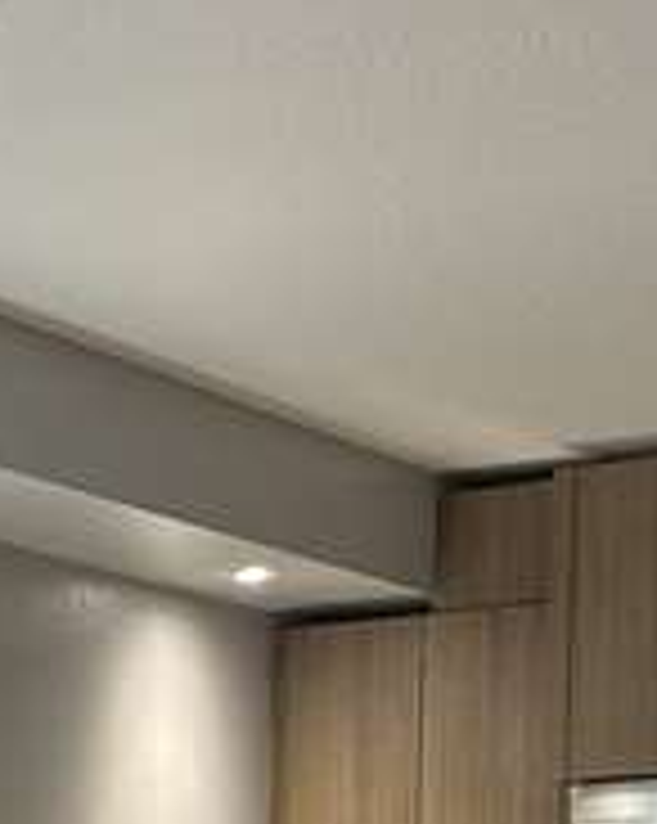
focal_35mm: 131
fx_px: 3189
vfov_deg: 13.8
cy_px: 1220
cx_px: -166
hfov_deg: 11.5
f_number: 1.78
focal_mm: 6.86
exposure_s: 1/120
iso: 160
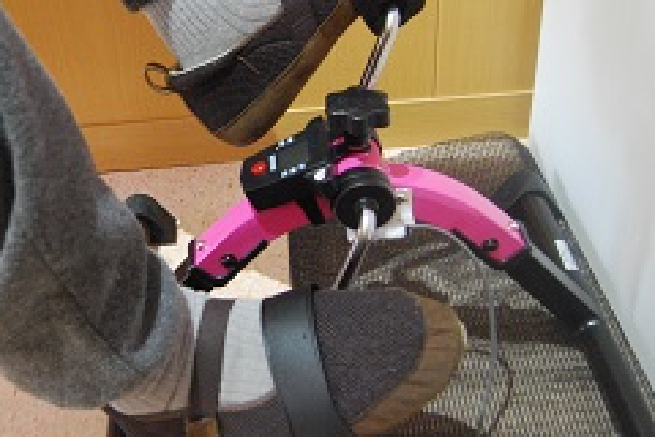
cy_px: 146
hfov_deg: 38.5
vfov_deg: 26.8
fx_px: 910
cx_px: 158
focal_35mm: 50
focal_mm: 20
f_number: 3.8
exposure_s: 1/20
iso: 1600
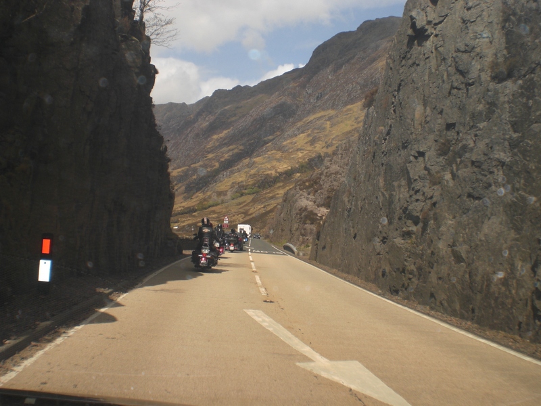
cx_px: 270
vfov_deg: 37.7
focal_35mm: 38
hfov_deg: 49.0
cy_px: 203
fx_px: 594
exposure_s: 1/400
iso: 50
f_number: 4.4
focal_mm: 6.3
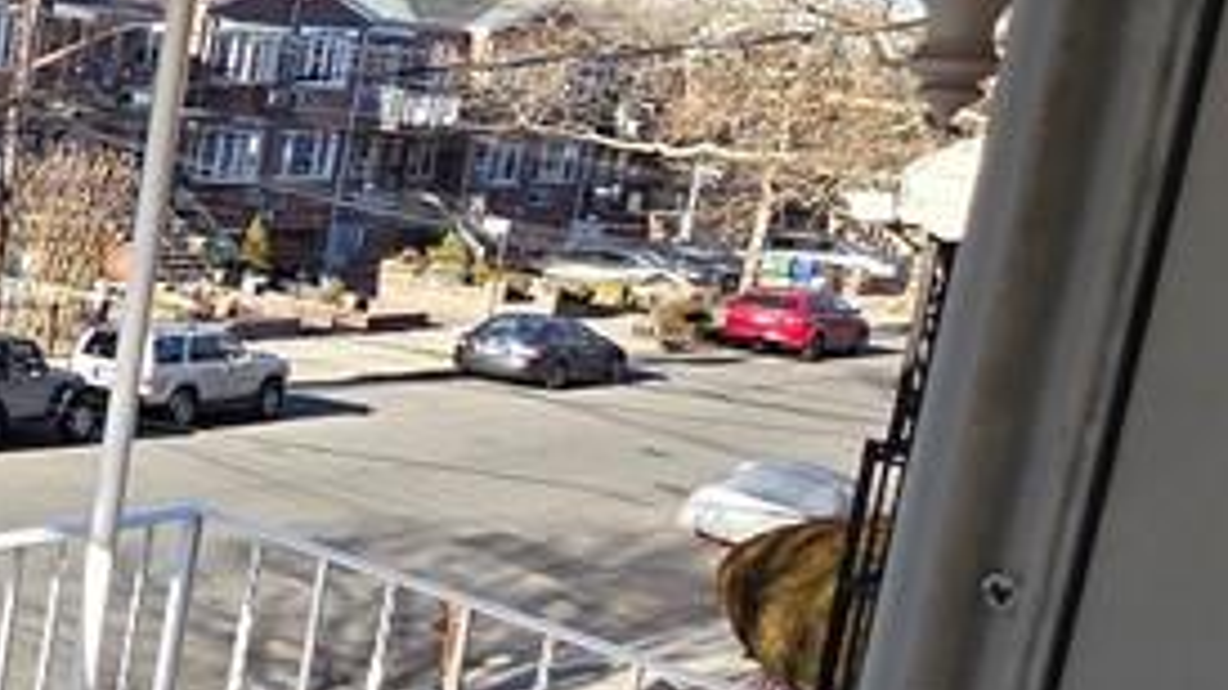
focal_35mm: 53
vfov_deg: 22.5
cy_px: 211
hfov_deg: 26.5
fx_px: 1725
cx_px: -672
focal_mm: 2.2
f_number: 1.9
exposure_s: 1/2000
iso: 125
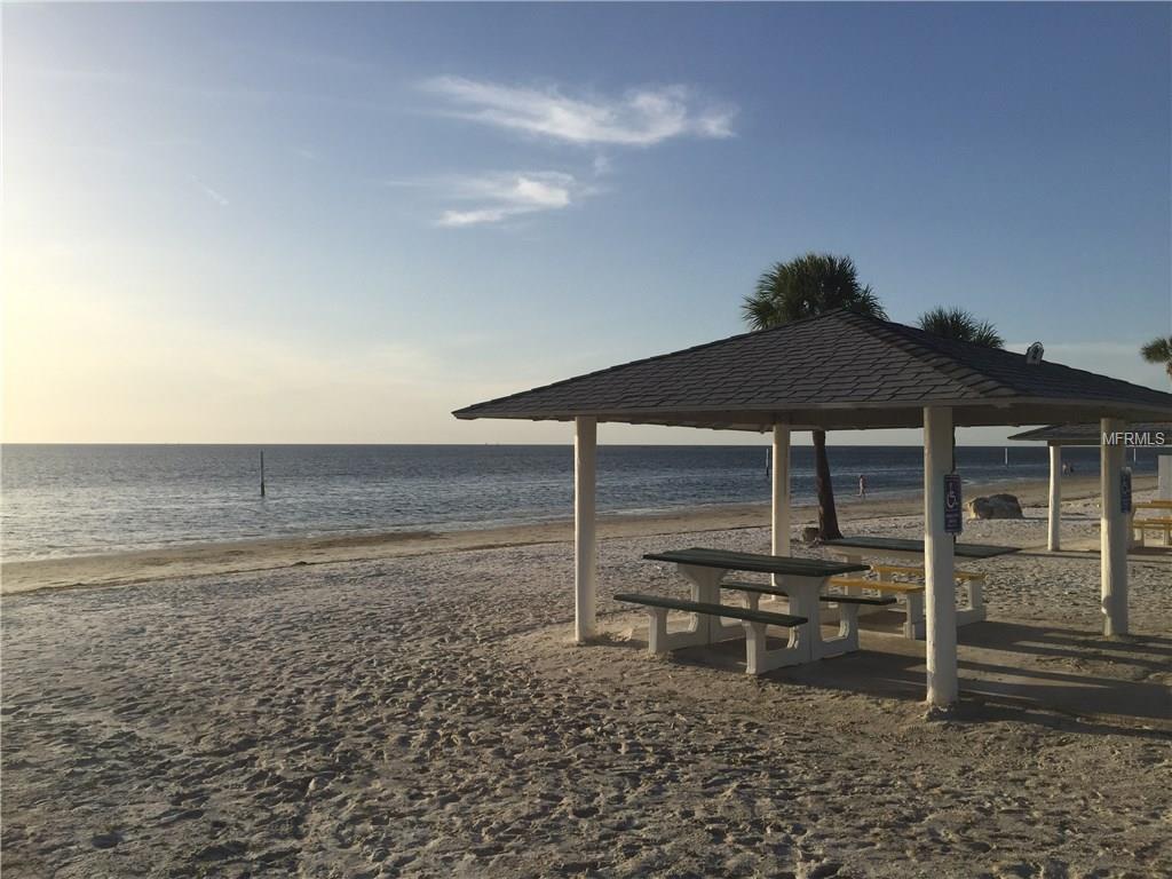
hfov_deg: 61.7
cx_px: 586
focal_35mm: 29
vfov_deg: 48.2
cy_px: 440
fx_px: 982
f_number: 2.2
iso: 32
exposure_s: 1/3300
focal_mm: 4.15
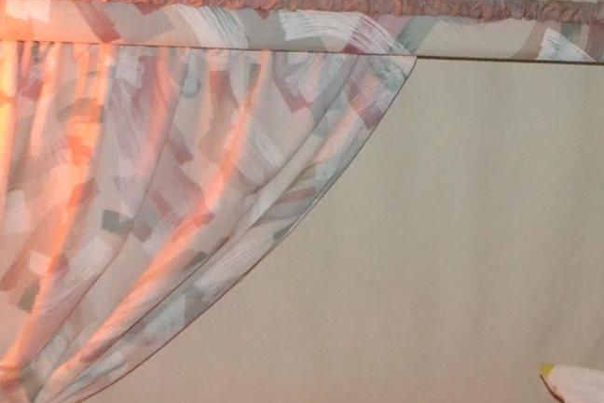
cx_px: 626
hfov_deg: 15.7
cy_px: 287
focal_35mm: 128
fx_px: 2147
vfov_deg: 10.7
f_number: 3.5
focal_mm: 18
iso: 3200
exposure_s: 1/60
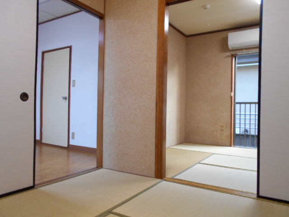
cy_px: 108
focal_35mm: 26
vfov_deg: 53.1
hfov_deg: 67.3
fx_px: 217
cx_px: 144
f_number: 3.2
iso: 220
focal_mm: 4.6
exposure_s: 1/30
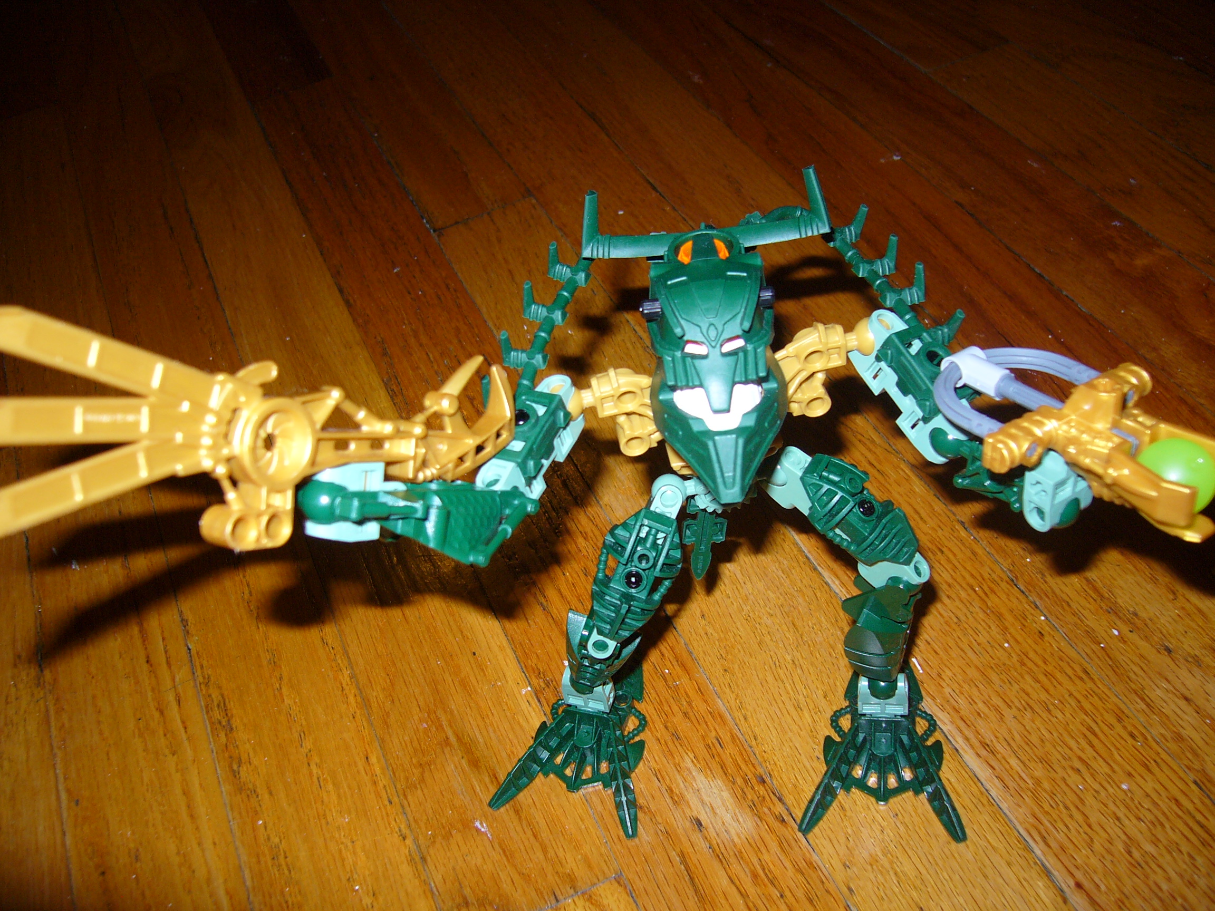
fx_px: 1228
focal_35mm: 35
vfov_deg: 40.7
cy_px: 456
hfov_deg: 52.6
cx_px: 608
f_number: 2.8
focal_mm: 5.8
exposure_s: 1/60
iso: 100
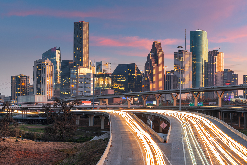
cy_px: 73
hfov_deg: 23.8
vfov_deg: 16.1
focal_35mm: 85
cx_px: 169
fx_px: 583
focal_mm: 60
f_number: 8
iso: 100
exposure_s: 15
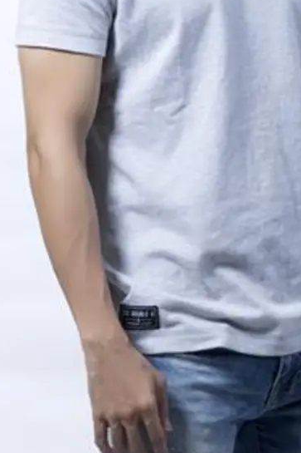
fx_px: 3878
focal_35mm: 309
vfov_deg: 6.7
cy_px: 42
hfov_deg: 4.4
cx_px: 214
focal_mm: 144
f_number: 9
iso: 200
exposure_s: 1/60
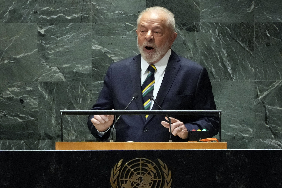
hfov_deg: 3.4
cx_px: 141
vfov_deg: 2.3
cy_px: 94
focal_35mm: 600
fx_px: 4700
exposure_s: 1/200
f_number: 5.6
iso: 6400
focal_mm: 400
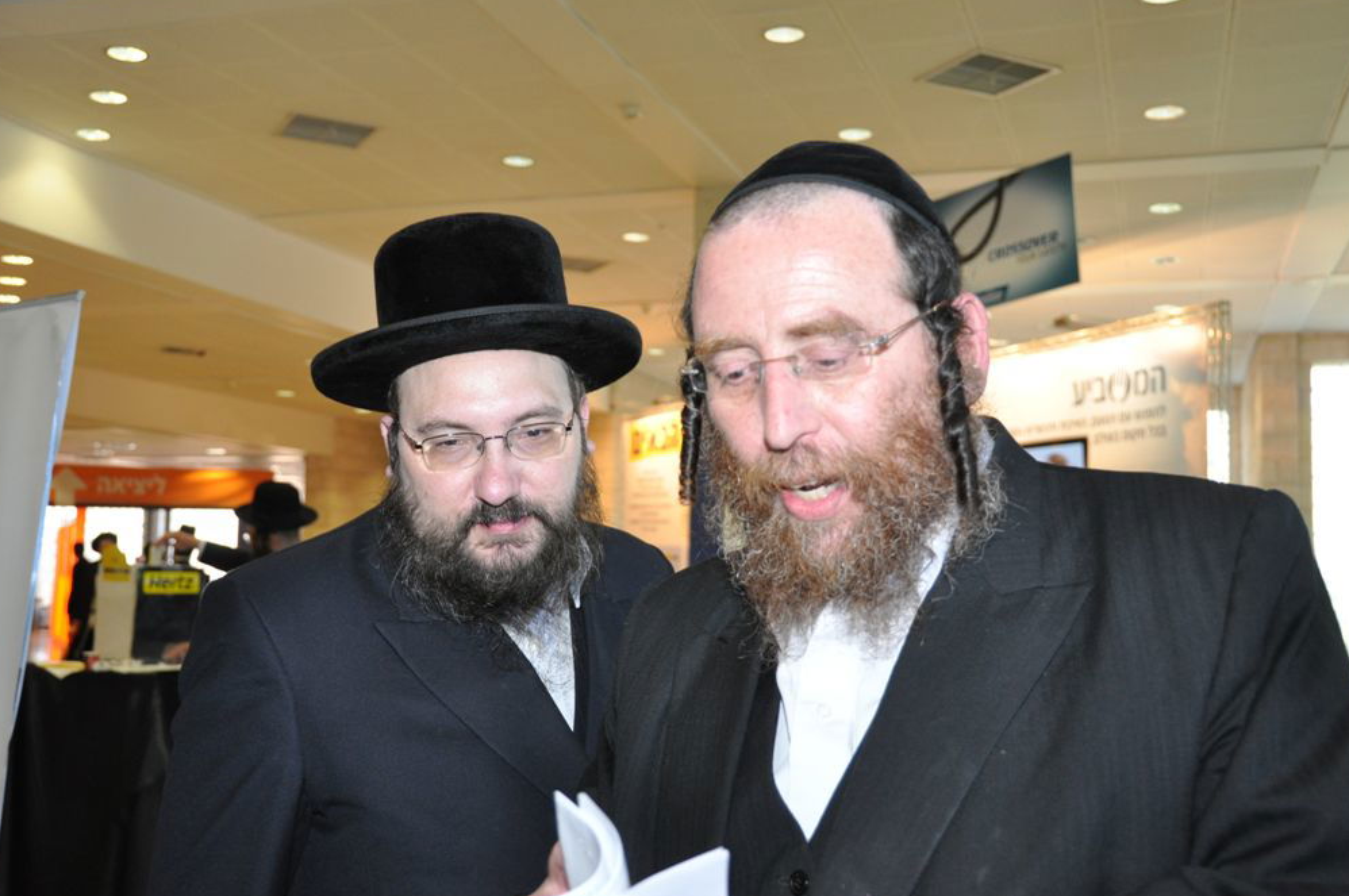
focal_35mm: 40
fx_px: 1497
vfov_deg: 33.3
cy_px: 446
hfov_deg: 48.5
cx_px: 672
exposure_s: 1/60
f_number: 4
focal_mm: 26
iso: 800
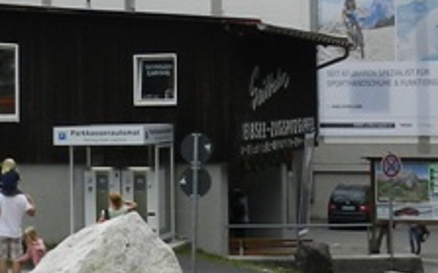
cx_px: 169
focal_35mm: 112
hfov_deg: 18.6
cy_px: 35
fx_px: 1336
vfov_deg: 11.6
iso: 160
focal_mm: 4
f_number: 3.4
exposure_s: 1/800
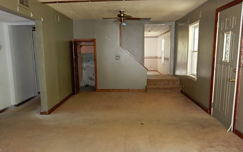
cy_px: 90
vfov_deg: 39.3
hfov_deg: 59.7
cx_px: 121
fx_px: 212
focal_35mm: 32
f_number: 4
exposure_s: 1/30
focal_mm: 5.4
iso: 320
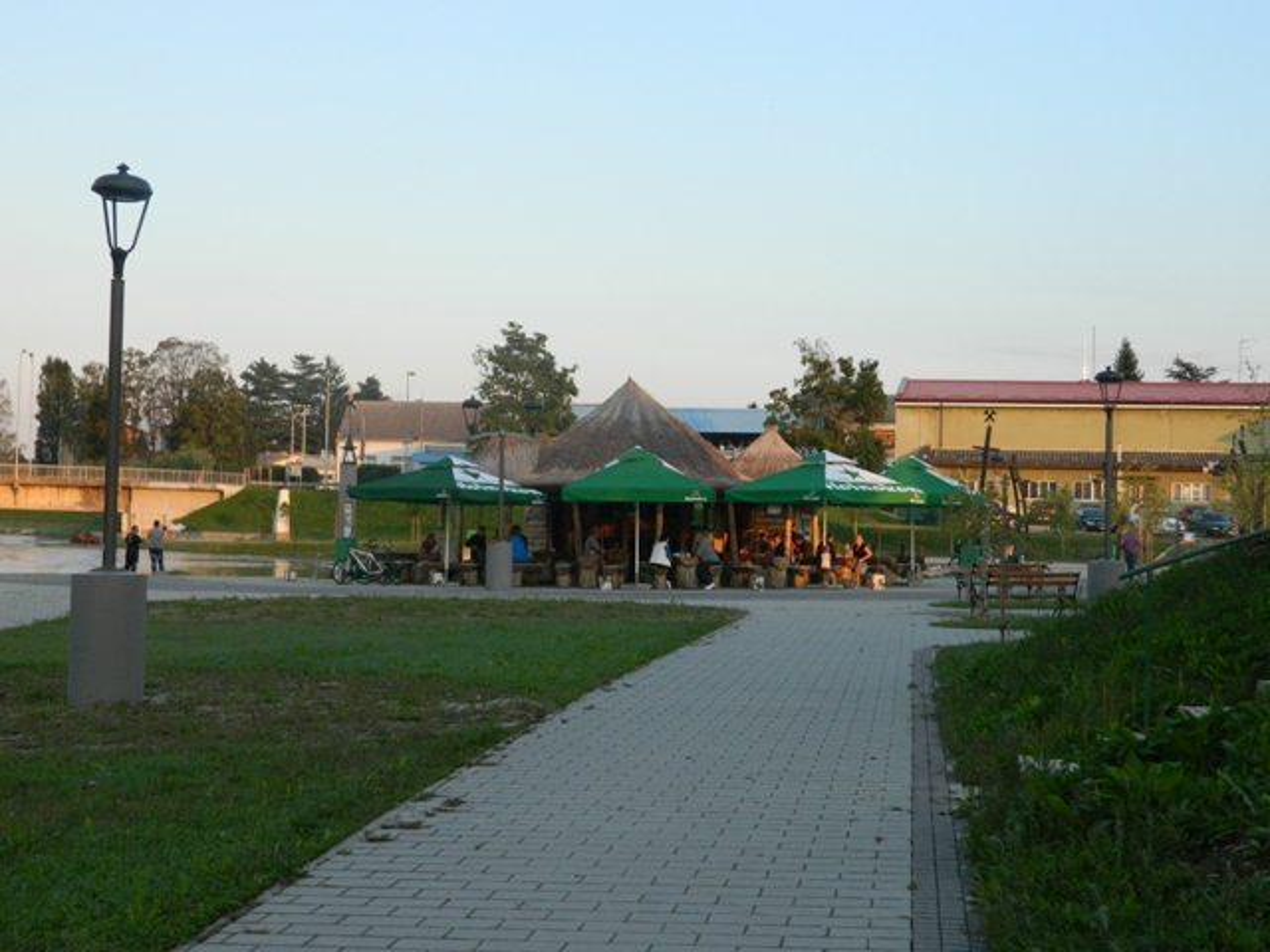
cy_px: 476
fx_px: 2091
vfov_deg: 25.7
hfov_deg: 33.8
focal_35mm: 57
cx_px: 635
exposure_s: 1/400
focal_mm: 10.2
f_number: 3.8
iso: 220
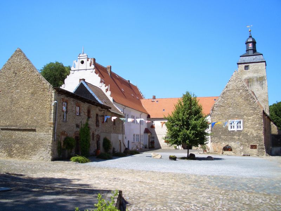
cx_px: 140
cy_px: 106
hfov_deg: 52.6
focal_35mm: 35
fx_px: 284
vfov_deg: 40.7
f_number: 4.3
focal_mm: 5.8
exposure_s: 1/400
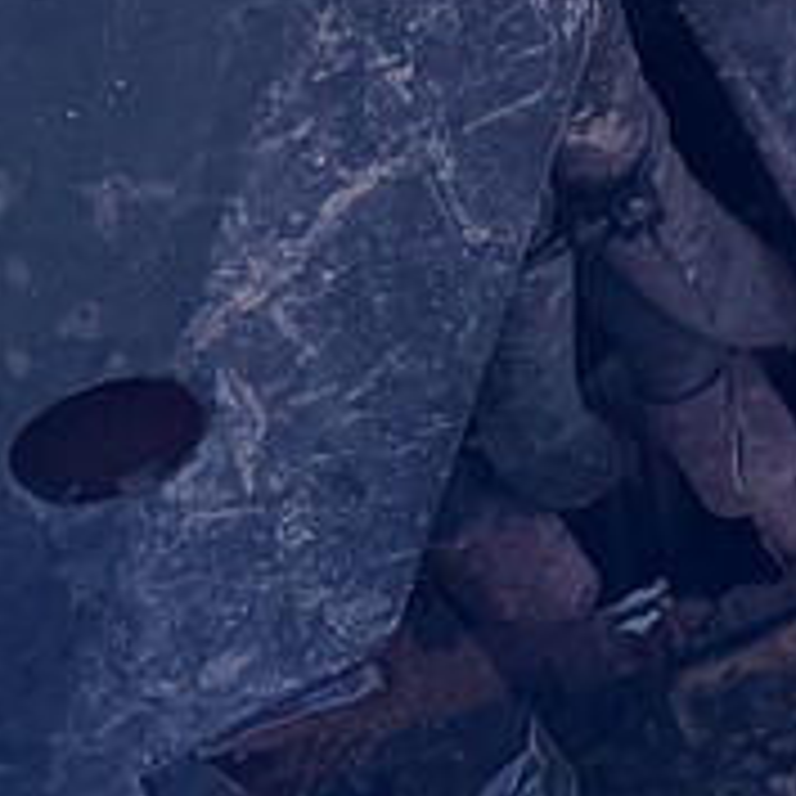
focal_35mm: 123
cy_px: -926
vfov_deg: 12.1
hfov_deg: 10.8
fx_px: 3200
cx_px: 2190
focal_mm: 6.76
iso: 250
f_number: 1.78
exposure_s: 1/60
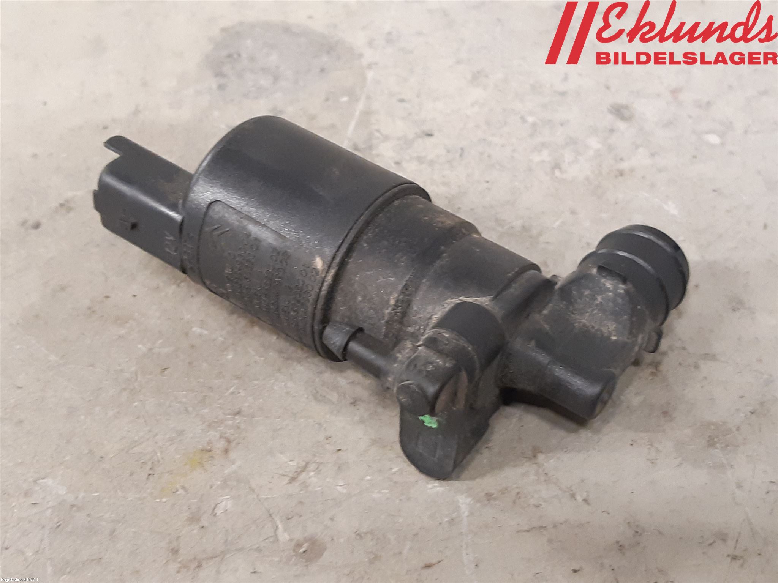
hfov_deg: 67.3
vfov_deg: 53.1
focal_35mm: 26
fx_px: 584
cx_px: 389
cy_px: 292
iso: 200
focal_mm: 3.93
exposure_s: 1/33
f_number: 1.7
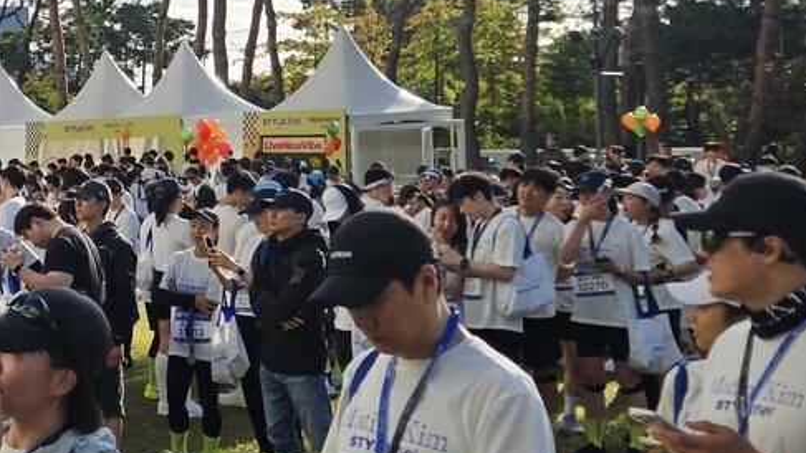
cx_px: -63
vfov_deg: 16.7
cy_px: 101
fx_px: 1539
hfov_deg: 27.1
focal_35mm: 72
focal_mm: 5.4
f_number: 1.8
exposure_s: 1/2157
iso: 25
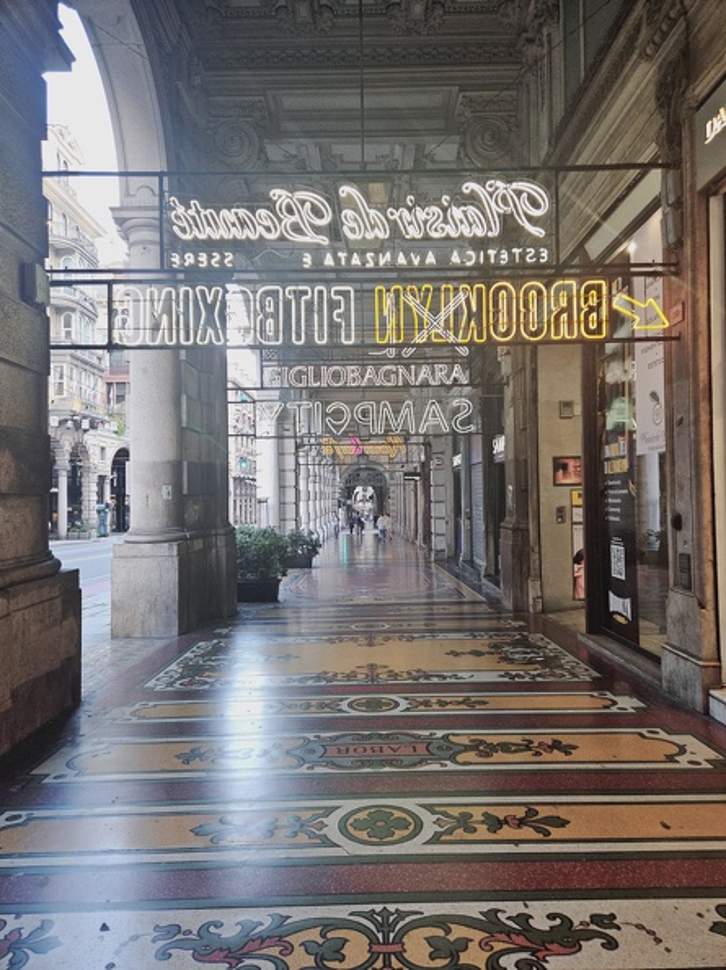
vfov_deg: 73.9
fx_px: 644
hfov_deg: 58.8
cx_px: 363
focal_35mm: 23
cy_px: 485
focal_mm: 5.4
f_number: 1.8
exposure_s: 1/100
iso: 100
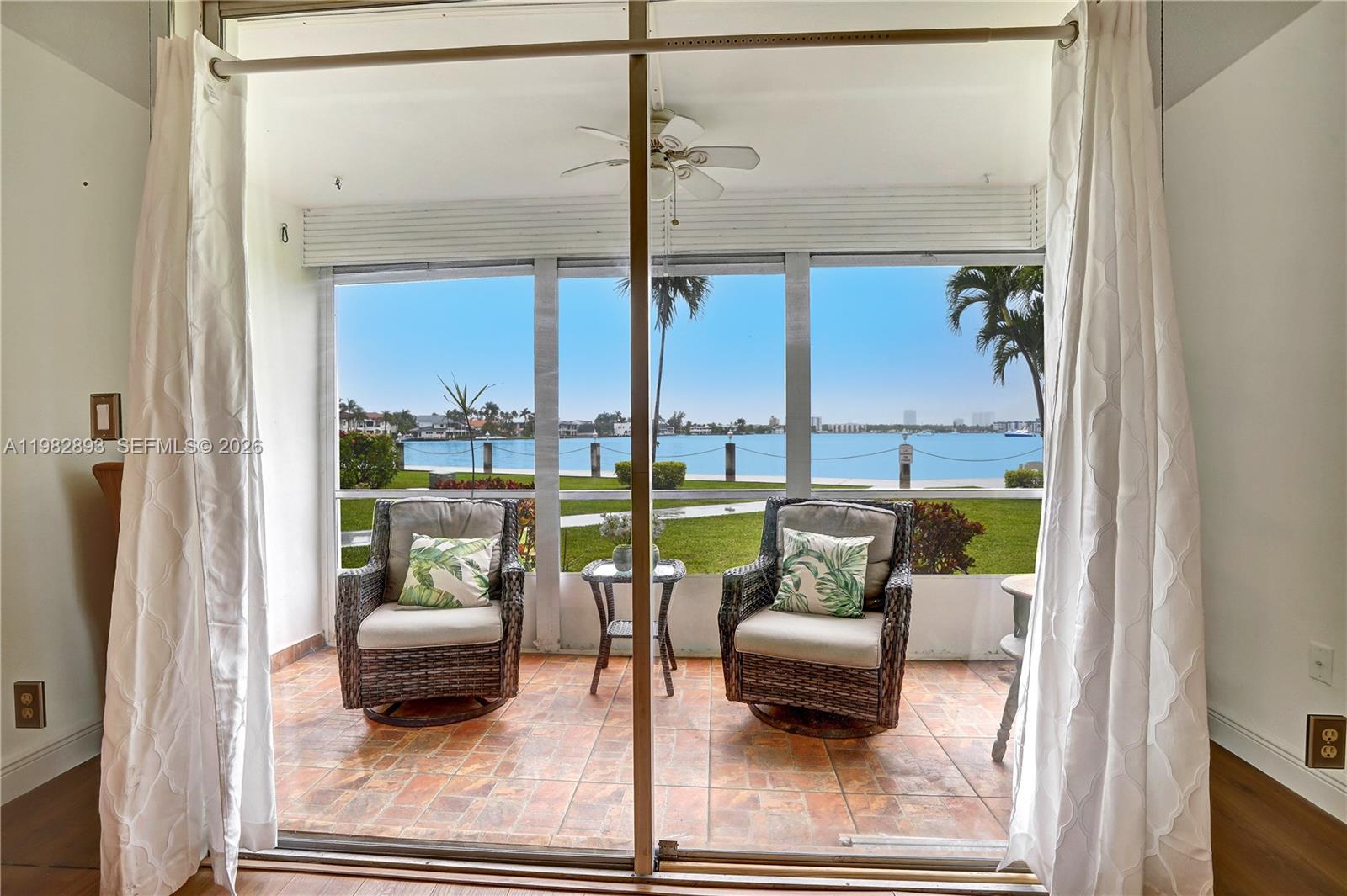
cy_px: 448
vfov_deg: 73.7
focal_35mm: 16
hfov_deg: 96.8
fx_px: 598
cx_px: 674
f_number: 10
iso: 100
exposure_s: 1/25
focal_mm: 16
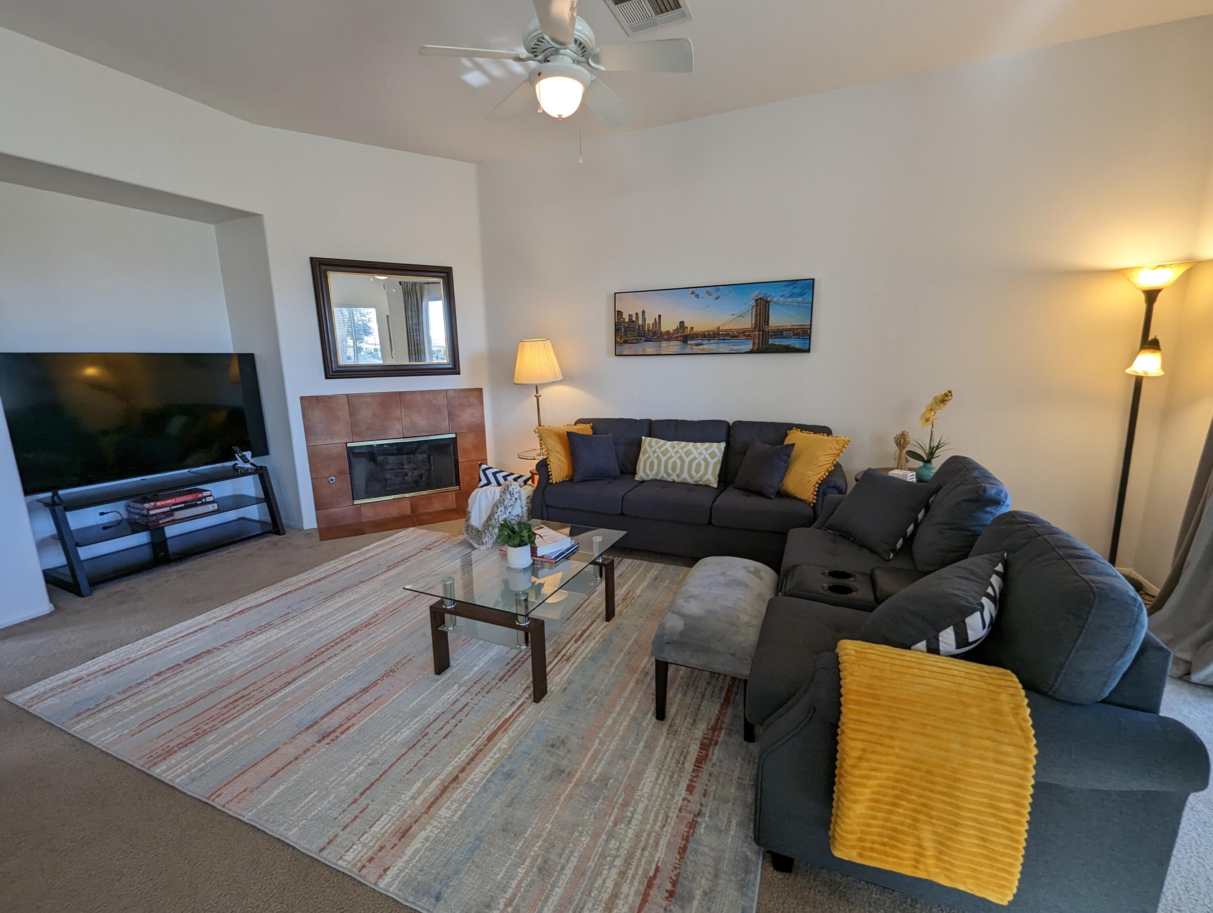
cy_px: 456
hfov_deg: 106.1
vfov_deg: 90.0
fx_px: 456
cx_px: 606
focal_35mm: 13
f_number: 2.2
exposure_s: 1/60
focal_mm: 1.95
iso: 65
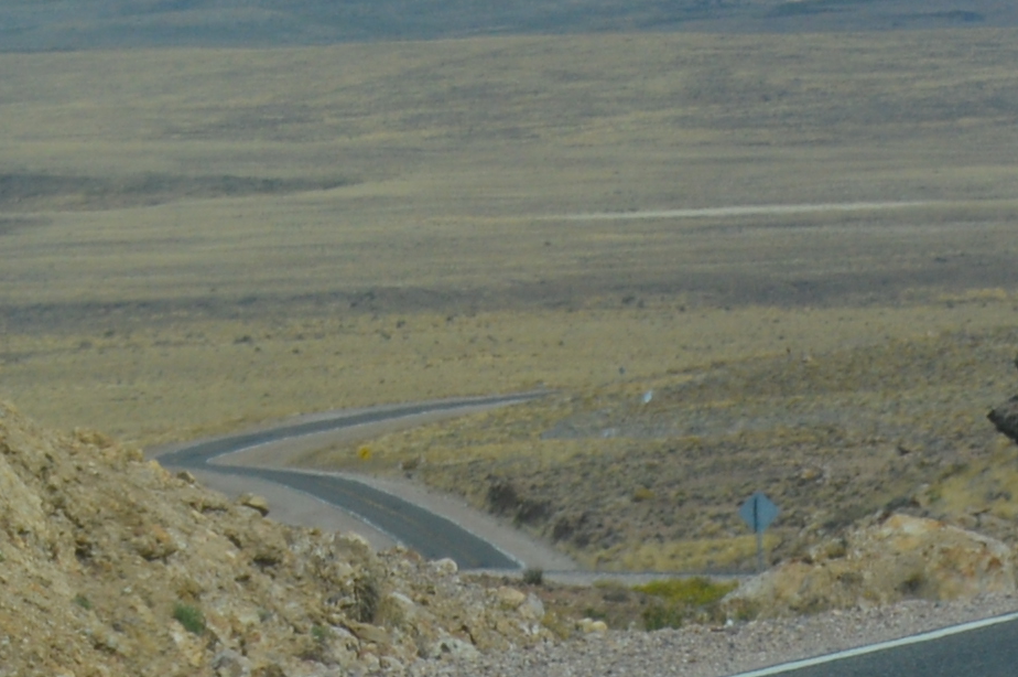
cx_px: 630
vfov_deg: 2.7
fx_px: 14350
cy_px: -1030
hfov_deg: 4.1
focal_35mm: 508
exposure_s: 1/320
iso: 100
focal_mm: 52
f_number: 9
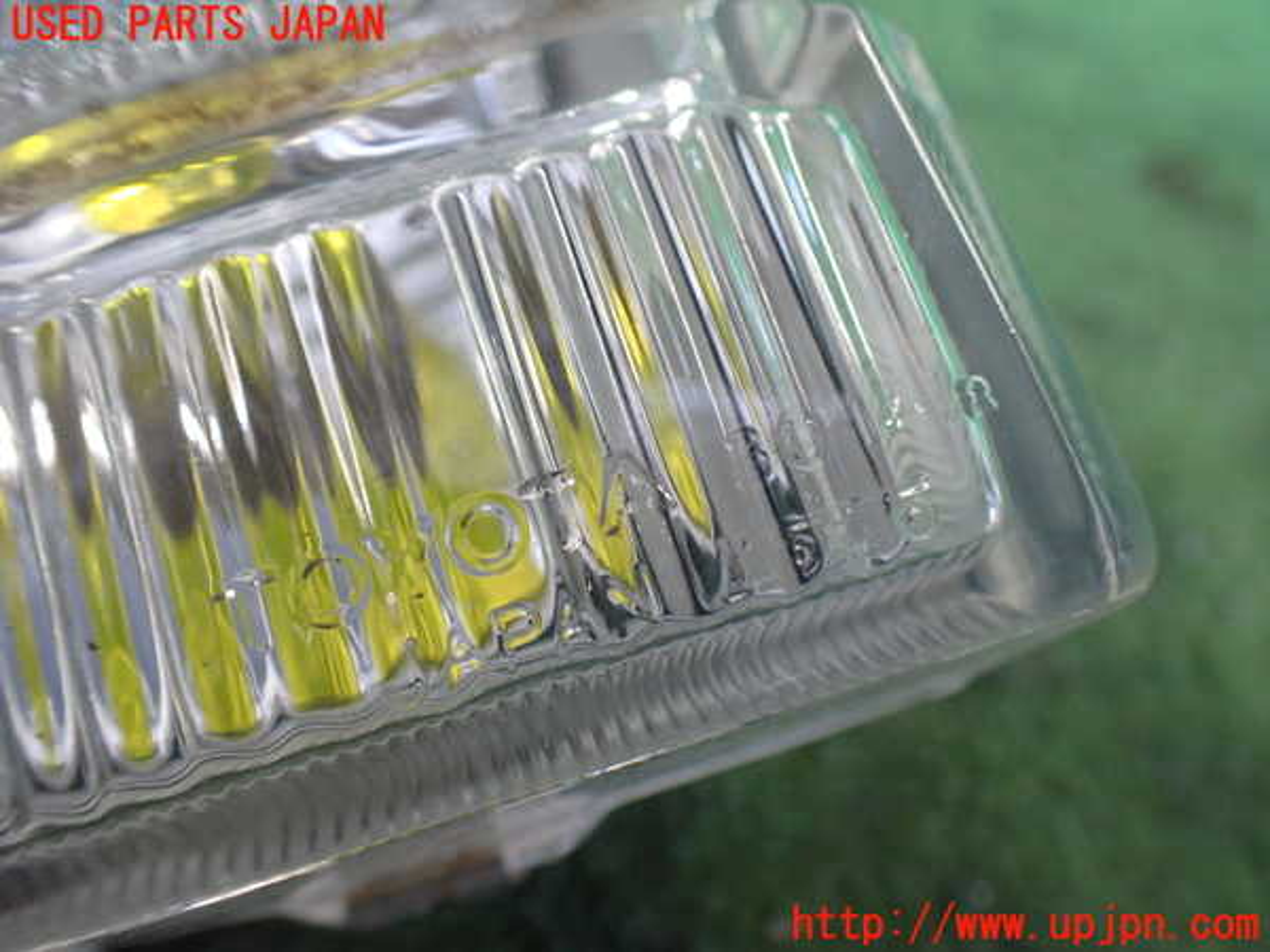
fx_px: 1101
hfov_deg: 60.0
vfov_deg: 46.8
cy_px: 476
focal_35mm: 30
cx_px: 635
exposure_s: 1/125
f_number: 2.3
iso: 640
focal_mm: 5.4
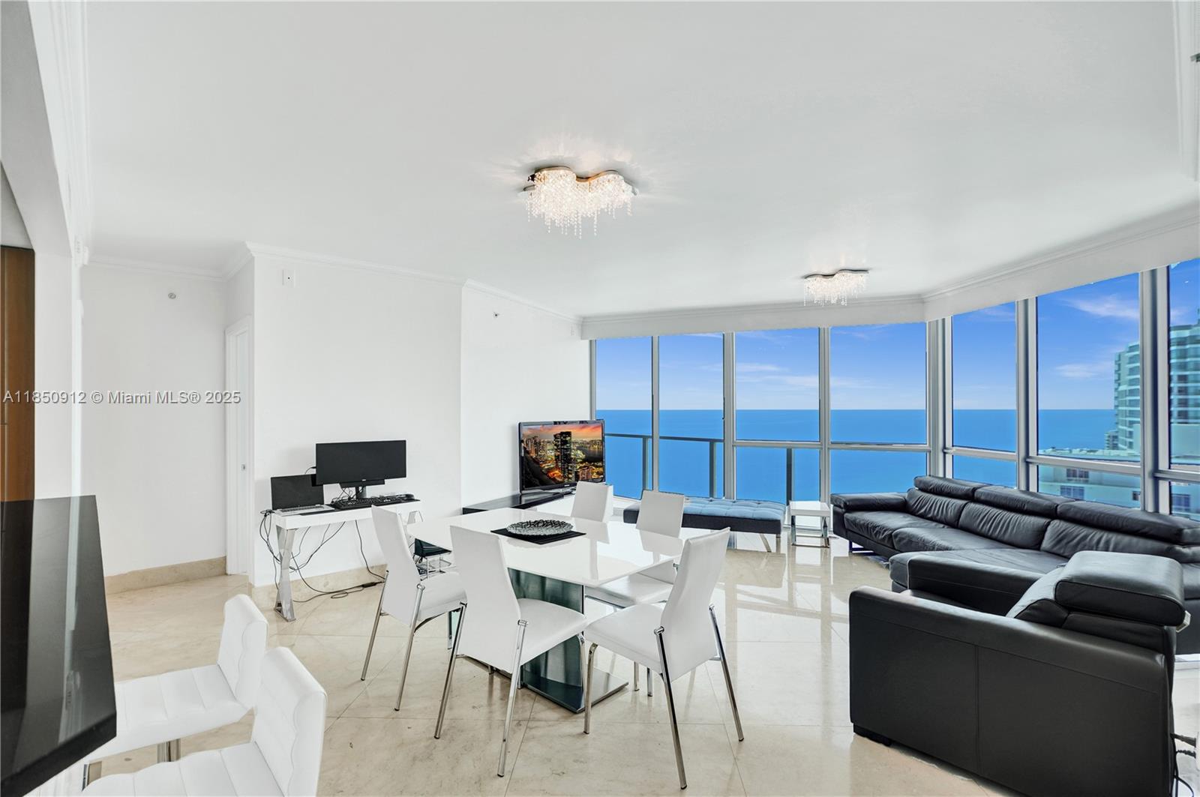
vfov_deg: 73.6
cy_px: 398
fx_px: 533
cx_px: 600
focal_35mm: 16
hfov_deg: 96.8
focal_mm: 16
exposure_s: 1/320
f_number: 4
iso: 160
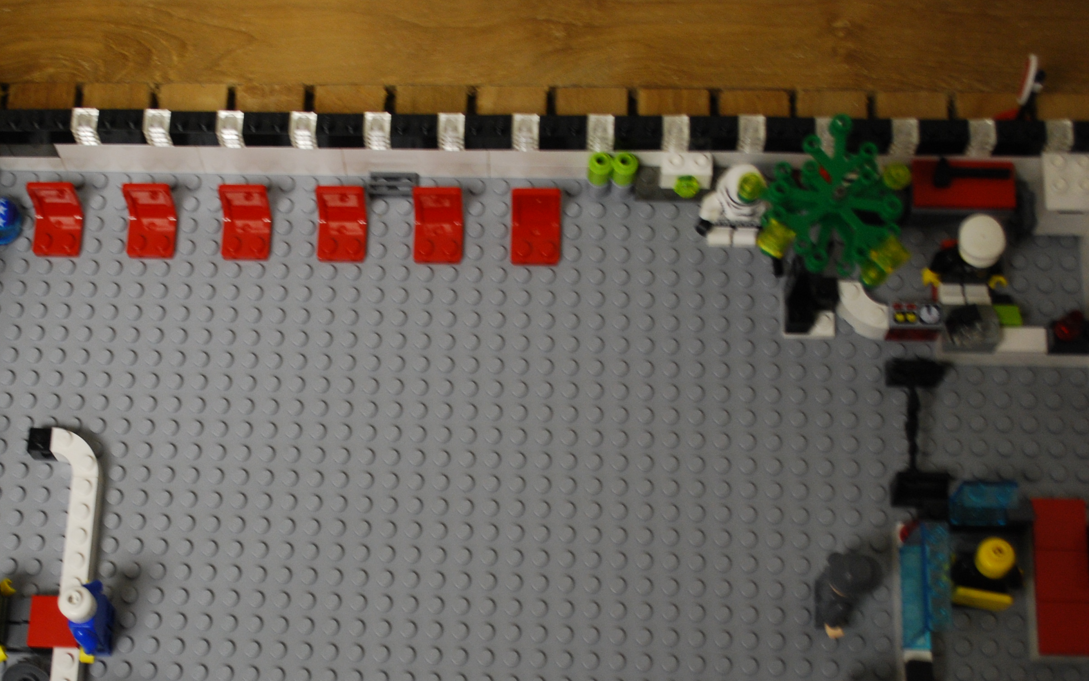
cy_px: 501
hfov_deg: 34.3
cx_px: 369
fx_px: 1751
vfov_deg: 21.8
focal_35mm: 59
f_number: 4.2
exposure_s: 1/30
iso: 360
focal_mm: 24
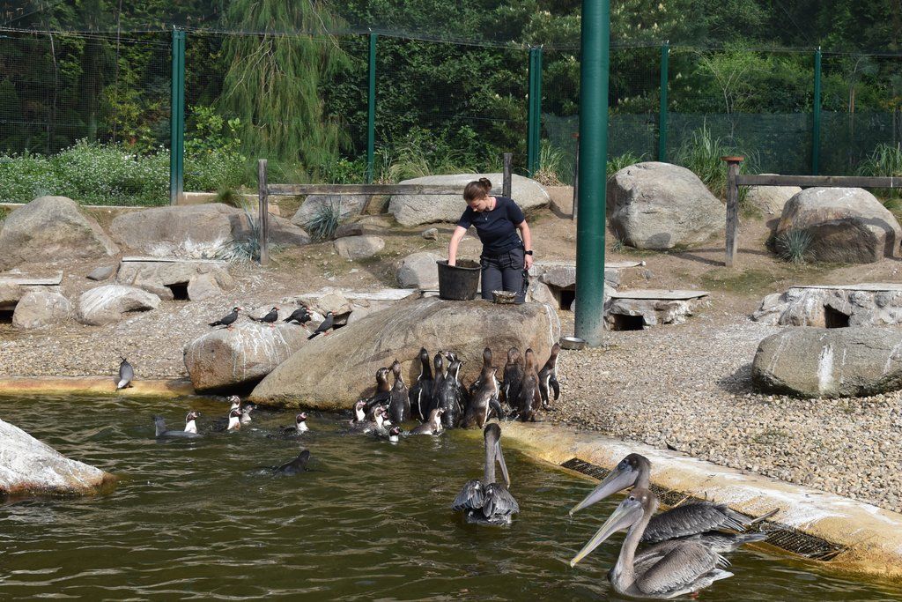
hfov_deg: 33.4
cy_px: 301
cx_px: 451
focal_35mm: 60
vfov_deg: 22.6
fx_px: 1503
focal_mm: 40
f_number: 9
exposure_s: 1/320
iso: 200
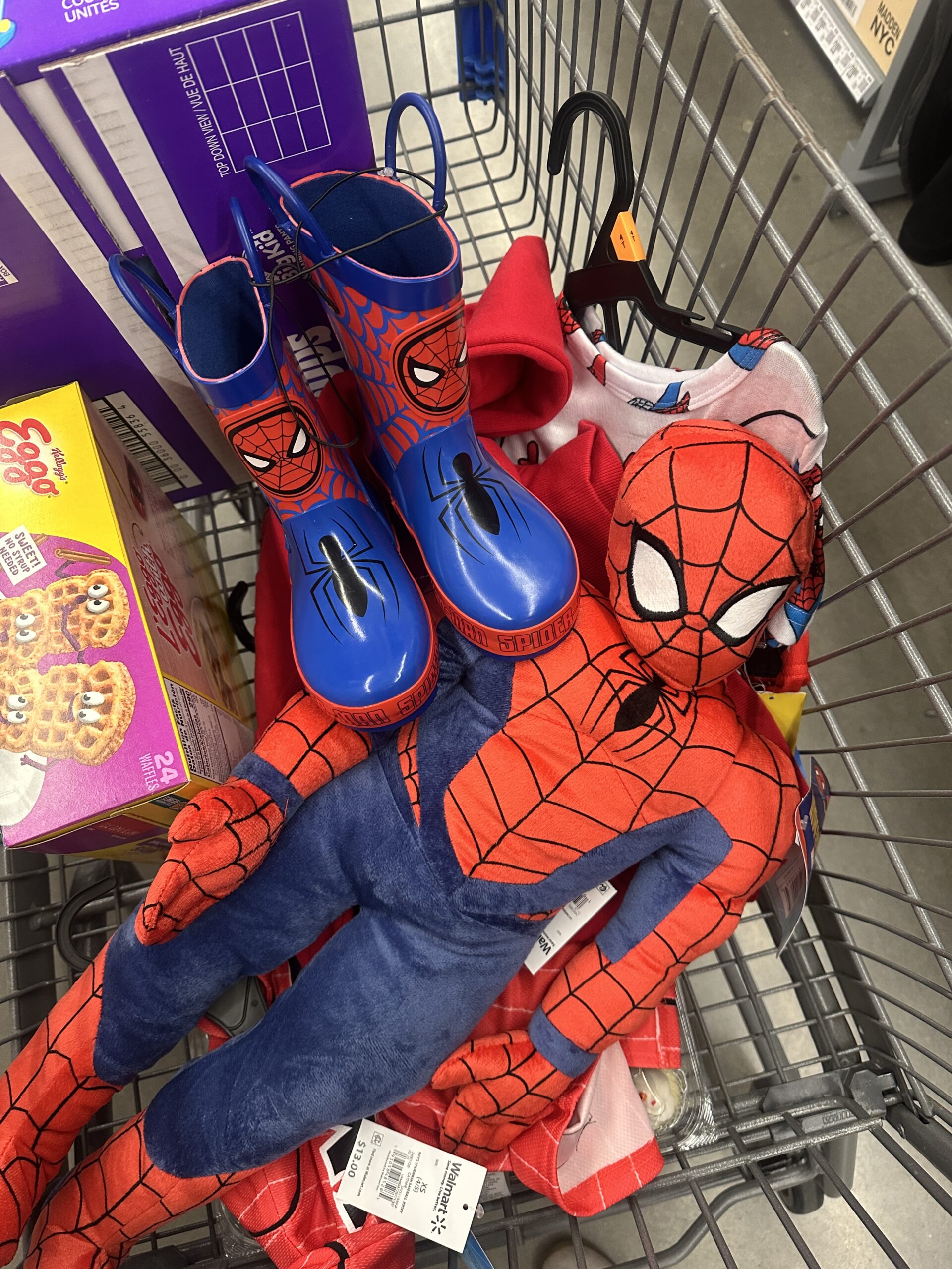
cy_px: 634
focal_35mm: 24
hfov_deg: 56.8
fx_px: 880
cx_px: 476
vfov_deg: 71.6
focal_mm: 6.86
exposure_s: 1/60
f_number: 1.78
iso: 400
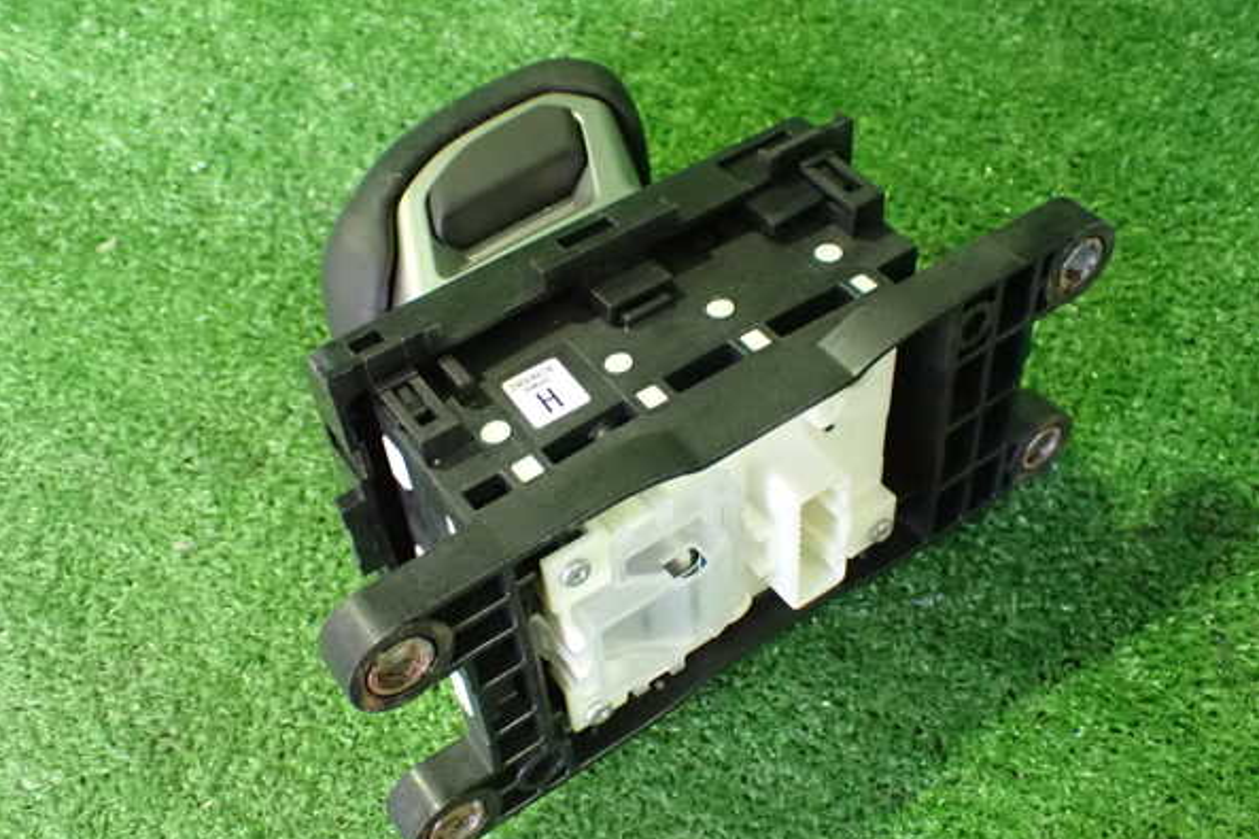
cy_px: 425
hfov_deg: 48.5
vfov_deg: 33.4
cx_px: 631
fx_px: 1398
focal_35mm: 40
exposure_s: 1/25
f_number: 2.7
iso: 1600
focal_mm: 6.83
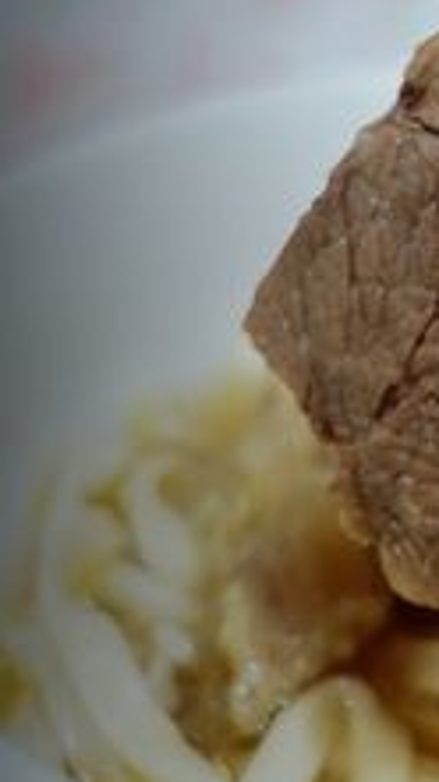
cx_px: 710
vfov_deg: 28.2
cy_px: 209
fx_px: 1534
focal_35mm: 74
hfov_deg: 14.8
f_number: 1.8
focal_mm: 8.8
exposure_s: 1/30
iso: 320
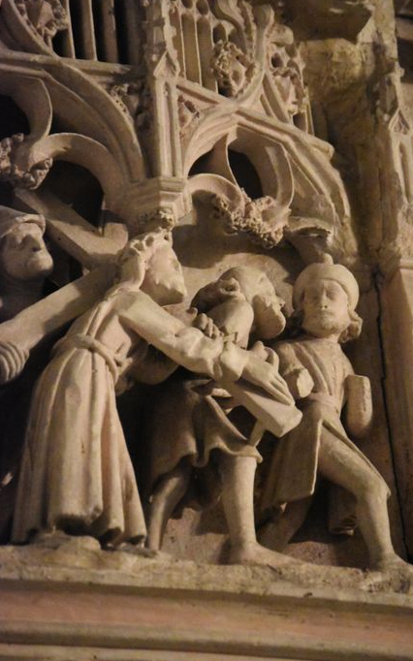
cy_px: 331
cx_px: 224
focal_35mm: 204
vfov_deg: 10.3
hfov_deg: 6.4
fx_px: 3675
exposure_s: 1/30
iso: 12800
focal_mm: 130
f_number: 5
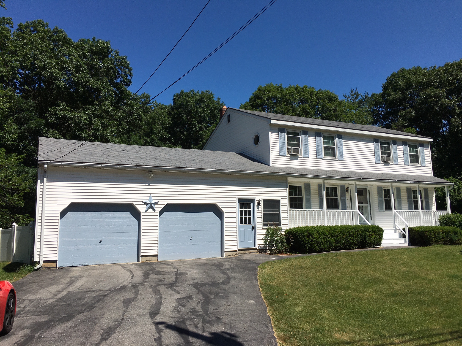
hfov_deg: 61.7
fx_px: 387
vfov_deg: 48.2
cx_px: 231
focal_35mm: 29
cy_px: 173
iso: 25
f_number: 2.2
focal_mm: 4.15
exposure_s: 1/4274
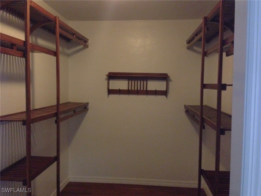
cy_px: 98
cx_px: 130
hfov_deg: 55.4
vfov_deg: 42.9
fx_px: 249
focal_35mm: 33
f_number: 2.4
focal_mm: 4.13
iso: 800
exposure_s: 1/15
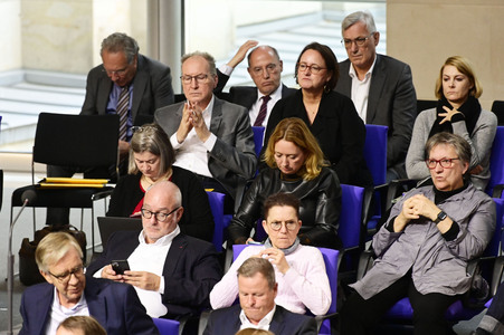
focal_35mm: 420
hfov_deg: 4.9
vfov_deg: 3.3
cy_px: 168
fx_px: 5876
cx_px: 252
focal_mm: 420
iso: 10000
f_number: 6.3
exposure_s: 1/160
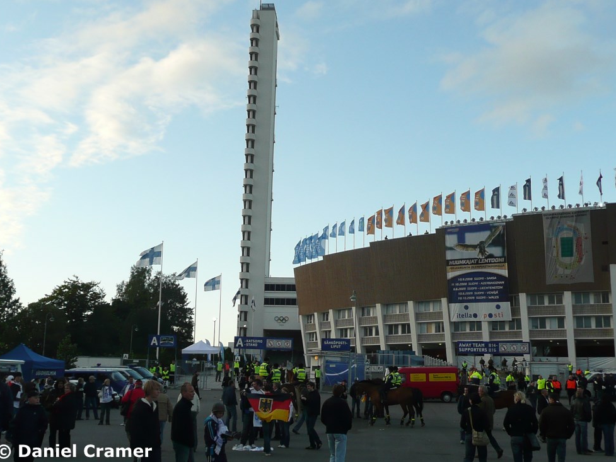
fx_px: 765
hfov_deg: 43.8
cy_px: 226
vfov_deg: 33.6
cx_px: 306
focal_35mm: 43
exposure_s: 1/320
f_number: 3.4
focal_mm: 4.9
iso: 100
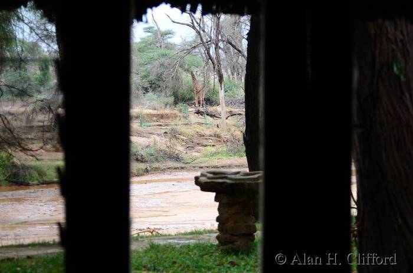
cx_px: 206
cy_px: 136
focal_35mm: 120
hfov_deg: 17.1
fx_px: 1373
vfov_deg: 11.4
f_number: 4.5
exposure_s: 1/200
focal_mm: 80
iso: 160
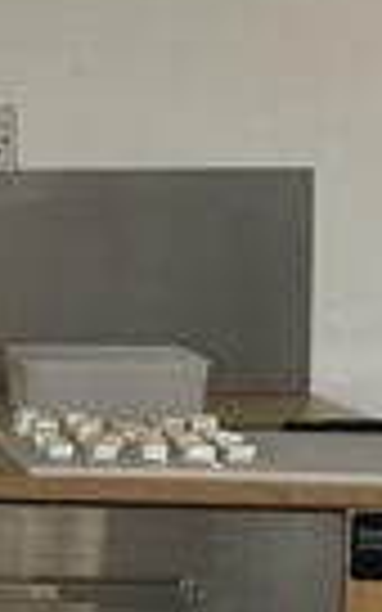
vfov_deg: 10.1
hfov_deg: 5.2
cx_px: -1375
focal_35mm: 208
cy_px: 220
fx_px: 3465
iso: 40
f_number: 1.5
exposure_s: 1/181
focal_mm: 5.7
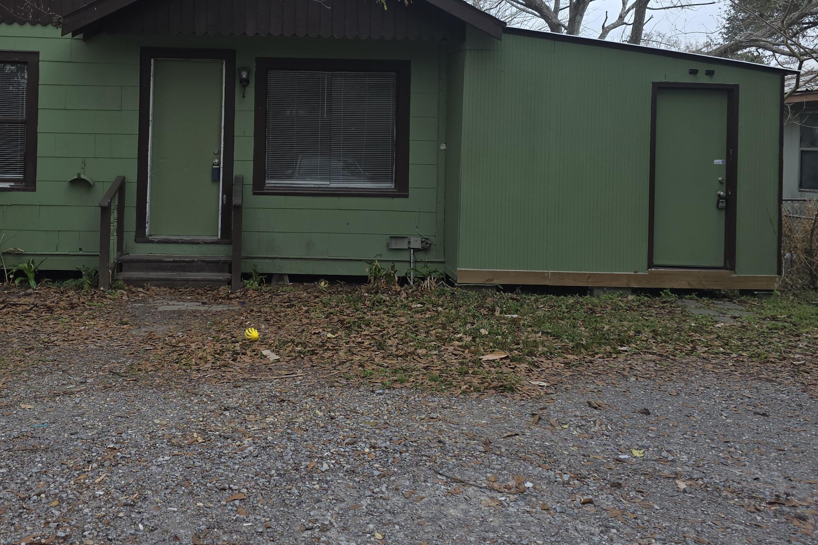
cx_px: 282
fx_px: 818
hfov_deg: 52.3
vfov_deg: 36.0
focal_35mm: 36
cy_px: 136
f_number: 1.7
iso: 12
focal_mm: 6.3
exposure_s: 1/270
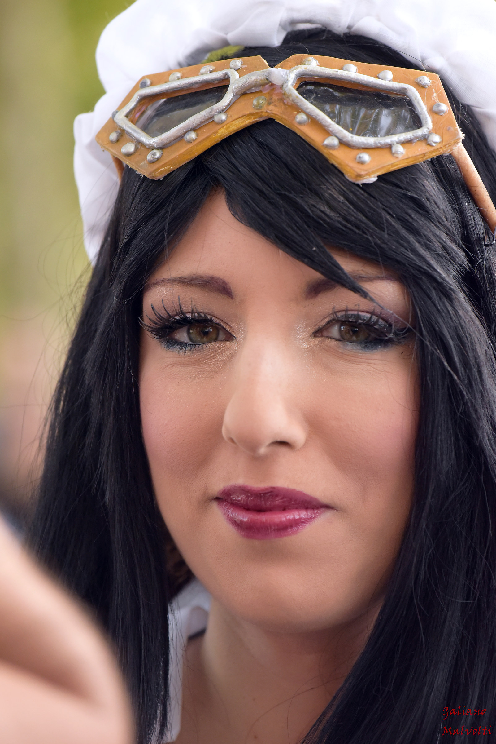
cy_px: 372
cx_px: 248
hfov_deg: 6.9
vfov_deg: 10.3
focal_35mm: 200
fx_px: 4129
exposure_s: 1/1600
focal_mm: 200
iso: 5600
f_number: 6.3
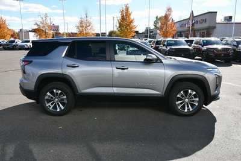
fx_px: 201
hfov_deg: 61.9
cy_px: 80
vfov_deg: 43.6
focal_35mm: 30
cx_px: 120
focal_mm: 20
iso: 160
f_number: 8
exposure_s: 1/250
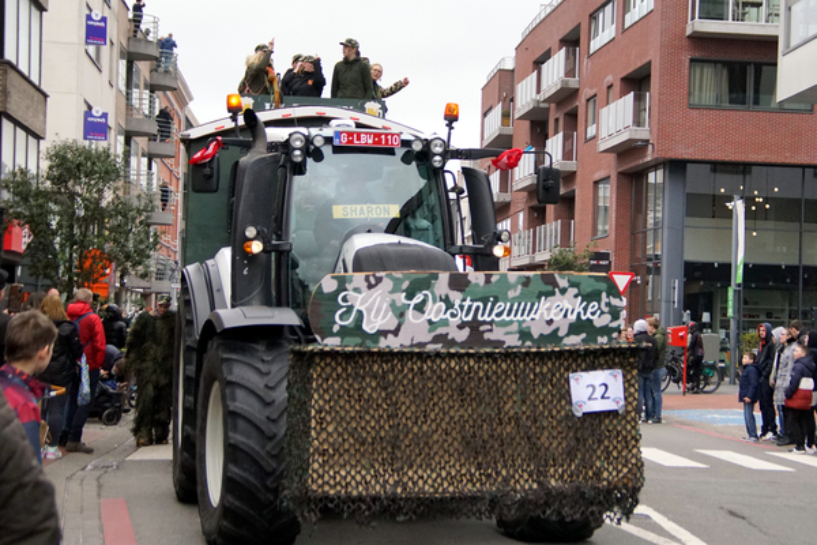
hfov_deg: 37.9
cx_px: 408
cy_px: 272
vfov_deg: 25.8
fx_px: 1191
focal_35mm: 52
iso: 1600
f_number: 4.5
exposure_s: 1/2000
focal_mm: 35
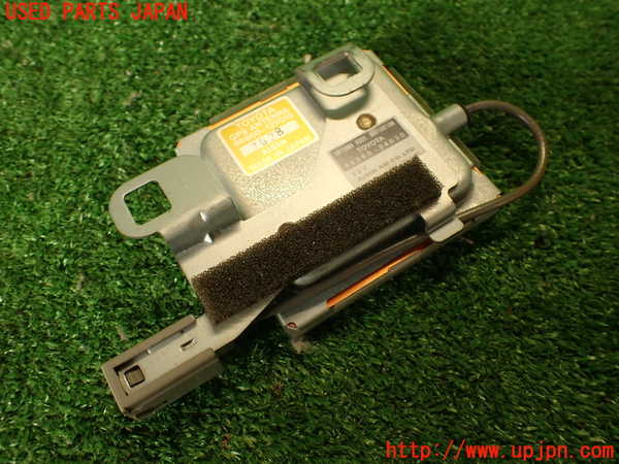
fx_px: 536
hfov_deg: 60.0
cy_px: 232
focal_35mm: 30
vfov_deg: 46.8
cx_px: 310
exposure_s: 1/60
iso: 200
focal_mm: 5.4
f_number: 2.3
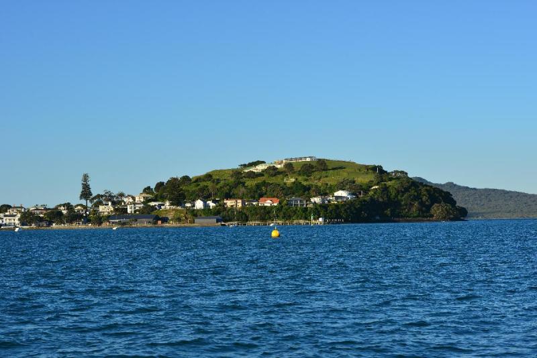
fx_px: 1224
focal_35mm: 82
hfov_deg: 24.8
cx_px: 268
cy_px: 179
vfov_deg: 16.7
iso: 250
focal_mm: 82
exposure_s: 1/400
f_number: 10
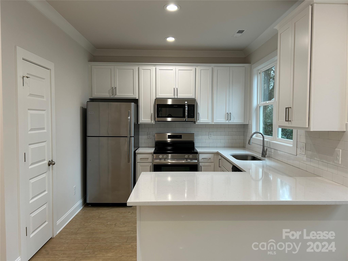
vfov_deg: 53.1
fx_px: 261
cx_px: 174
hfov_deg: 67.3
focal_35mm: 26
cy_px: 130
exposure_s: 1/120
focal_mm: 5.7
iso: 125
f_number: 1.5
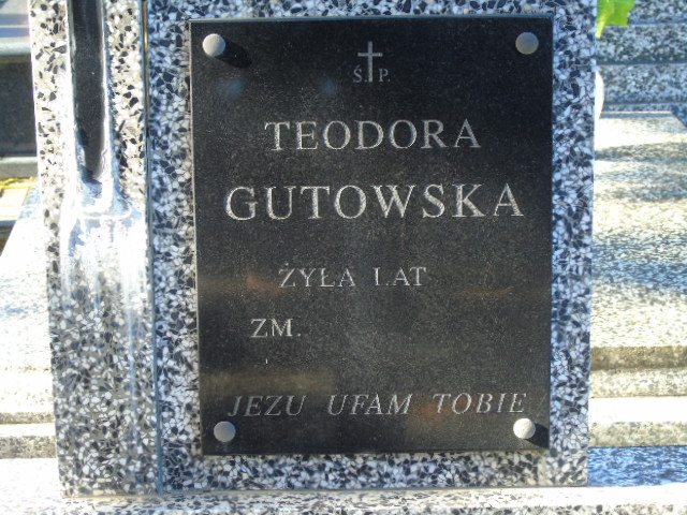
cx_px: 344
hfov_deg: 18.2
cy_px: 258
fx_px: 2143
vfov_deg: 13.7
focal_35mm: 108
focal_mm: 19
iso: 80
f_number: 4.4
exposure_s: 1/40
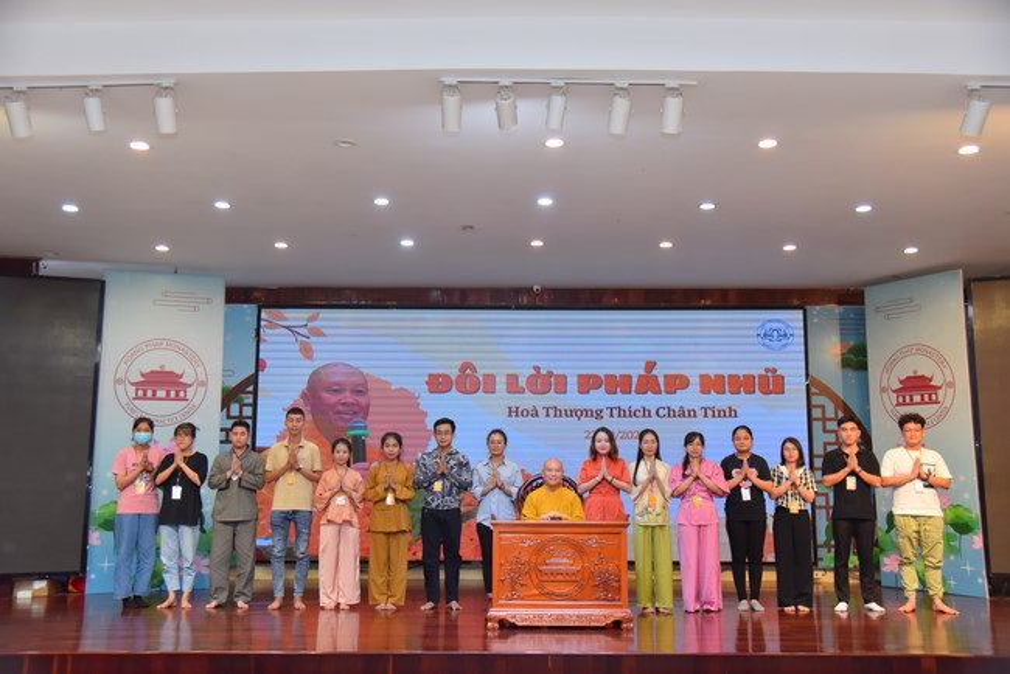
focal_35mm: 38
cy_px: 337
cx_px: 505
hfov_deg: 50.7
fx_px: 1067
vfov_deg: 35.1
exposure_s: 1/160
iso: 1250
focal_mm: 38
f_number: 4.5
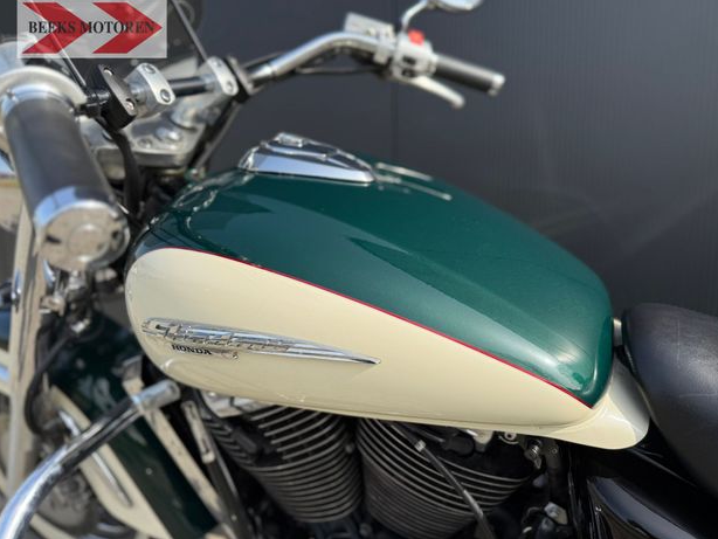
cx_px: 371
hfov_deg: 69.4
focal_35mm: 25
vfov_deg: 54.9
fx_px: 519
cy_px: 261
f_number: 1.78
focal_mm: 6.76
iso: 80
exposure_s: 1/2907
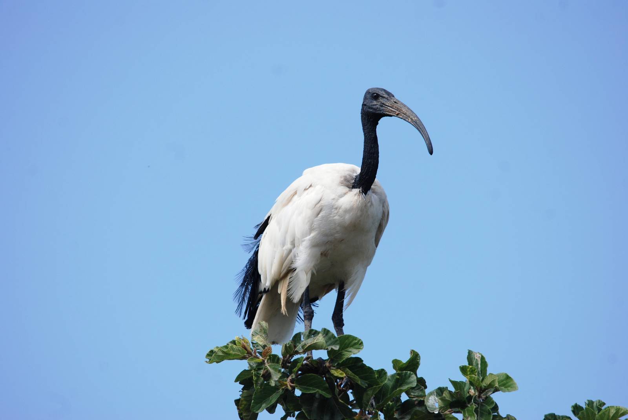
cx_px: 314
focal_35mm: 570
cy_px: 210
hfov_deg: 3.6
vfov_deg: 2.4
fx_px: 9955
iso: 200
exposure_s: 1/640
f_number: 6.3
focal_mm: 380
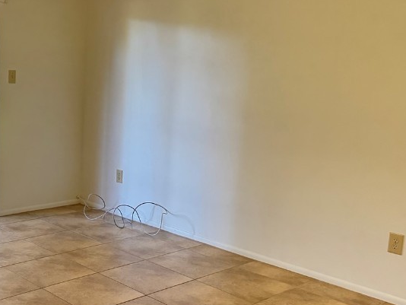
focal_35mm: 46
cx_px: 94
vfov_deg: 31.5
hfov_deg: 39.9
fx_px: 540
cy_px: 157
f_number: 1.78
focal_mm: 6.76
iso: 800
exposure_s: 1/60
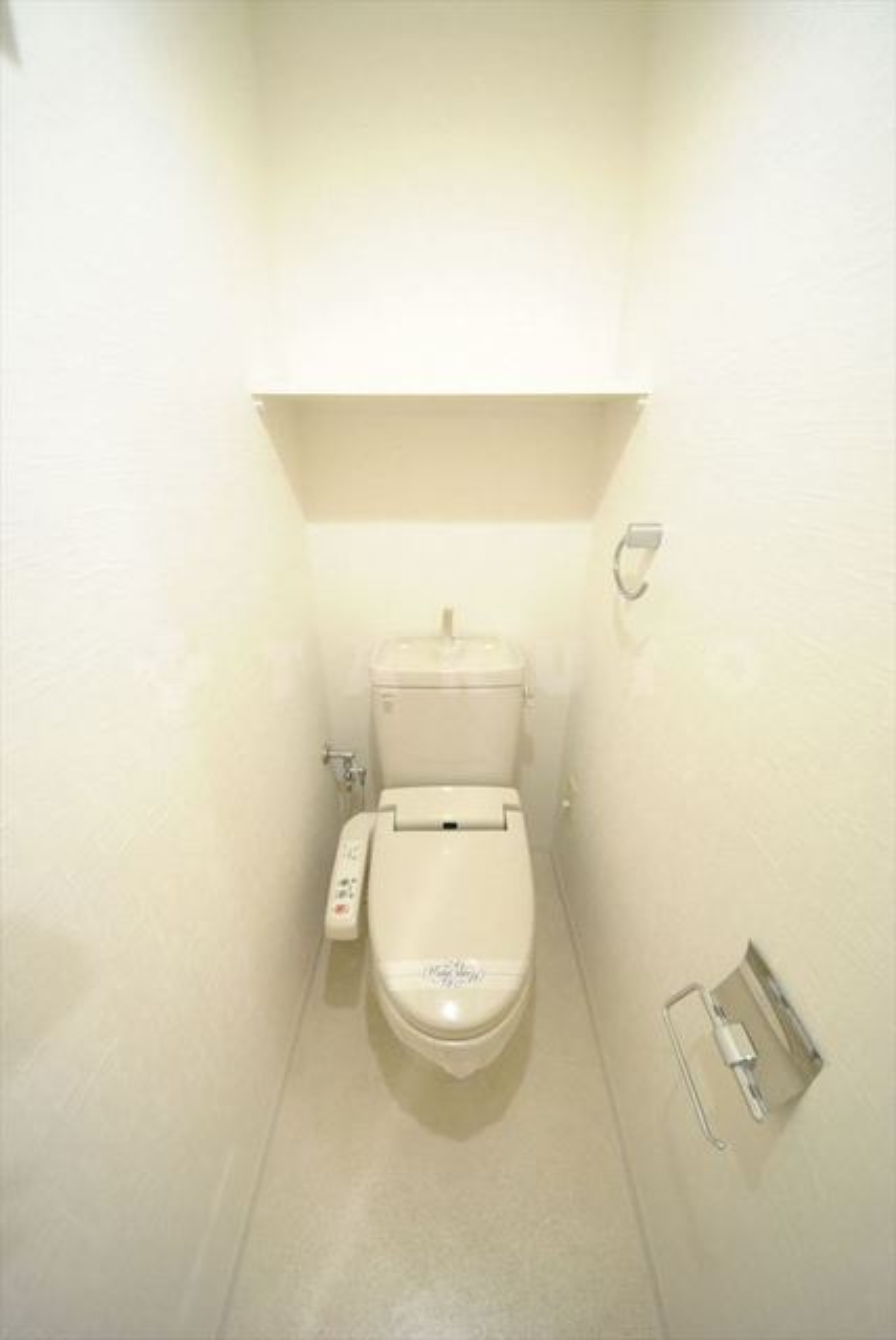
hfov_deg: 90.1
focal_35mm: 12
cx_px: 448
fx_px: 447
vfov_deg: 112.6
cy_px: 670
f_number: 4.5
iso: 1600
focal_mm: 8
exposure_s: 1/30
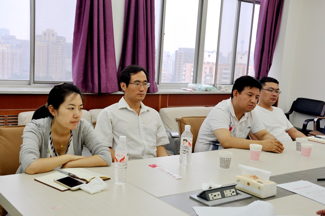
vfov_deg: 29.8
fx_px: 406
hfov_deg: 43.7
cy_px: 108
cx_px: 162
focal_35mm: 45
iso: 640
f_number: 7.1
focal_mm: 30
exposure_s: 1/50
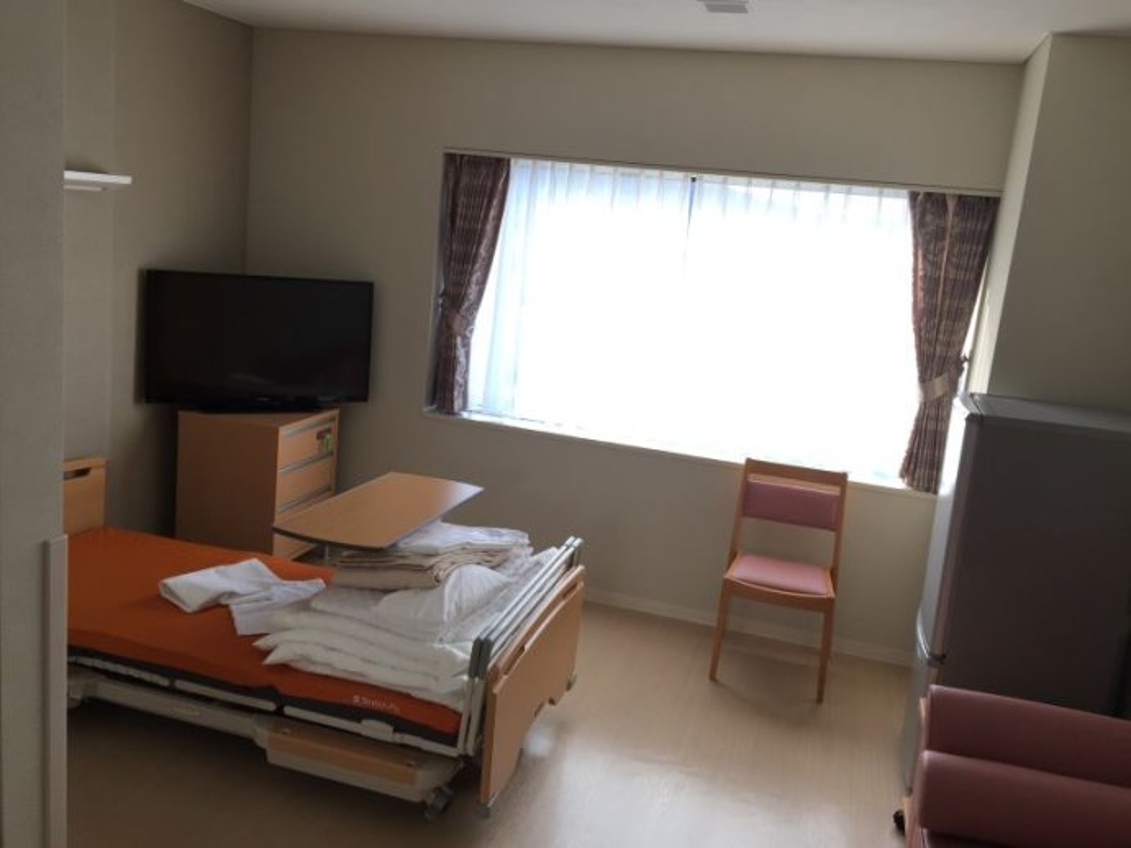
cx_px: 566
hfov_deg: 61.7
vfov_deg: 48.2
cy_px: 424
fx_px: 947
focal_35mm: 29
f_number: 2.2
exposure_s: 1/120
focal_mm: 4.15
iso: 40
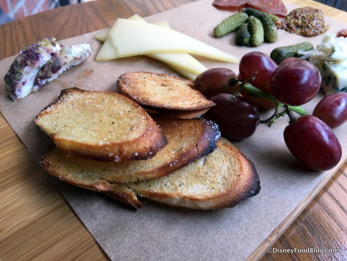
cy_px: 130
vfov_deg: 48.2
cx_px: 174
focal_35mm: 29
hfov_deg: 61.7
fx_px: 291
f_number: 2.2
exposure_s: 1/100
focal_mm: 4.15
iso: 32
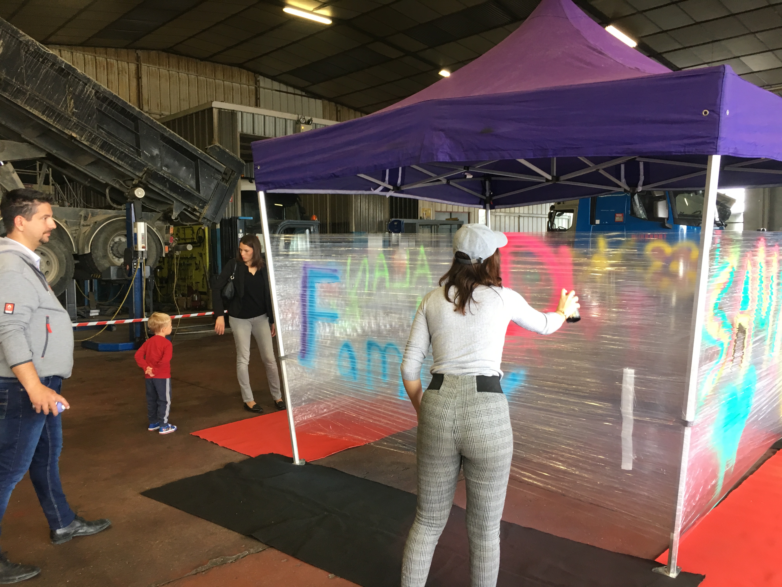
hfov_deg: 61.7
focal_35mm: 29
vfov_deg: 48.2
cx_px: 391
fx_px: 655
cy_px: 294
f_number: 2.2
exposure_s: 1/33
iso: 50
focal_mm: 4.15
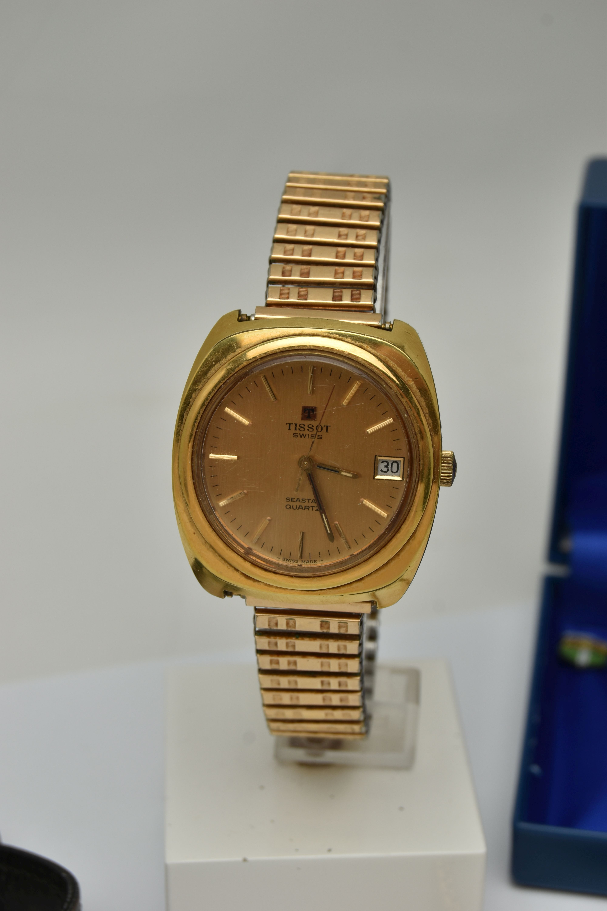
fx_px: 2086
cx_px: 304
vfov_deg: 24.6
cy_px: 456
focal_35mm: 82
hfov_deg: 16.6
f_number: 8
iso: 100
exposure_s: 1/125
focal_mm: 55
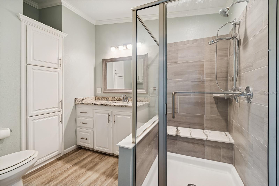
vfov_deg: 77.3
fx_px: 116
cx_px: 140
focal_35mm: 15
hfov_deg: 100.4
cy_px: 93
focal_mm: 10
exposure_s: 1/25
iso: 100
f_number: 7.1
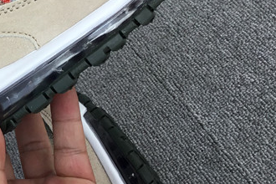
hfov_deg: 21.4
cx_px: -62
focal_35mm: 88
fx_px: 675
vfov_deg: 15.4
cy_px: 20
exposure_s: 1/586
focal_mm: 3.3
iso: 25
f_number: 2.4
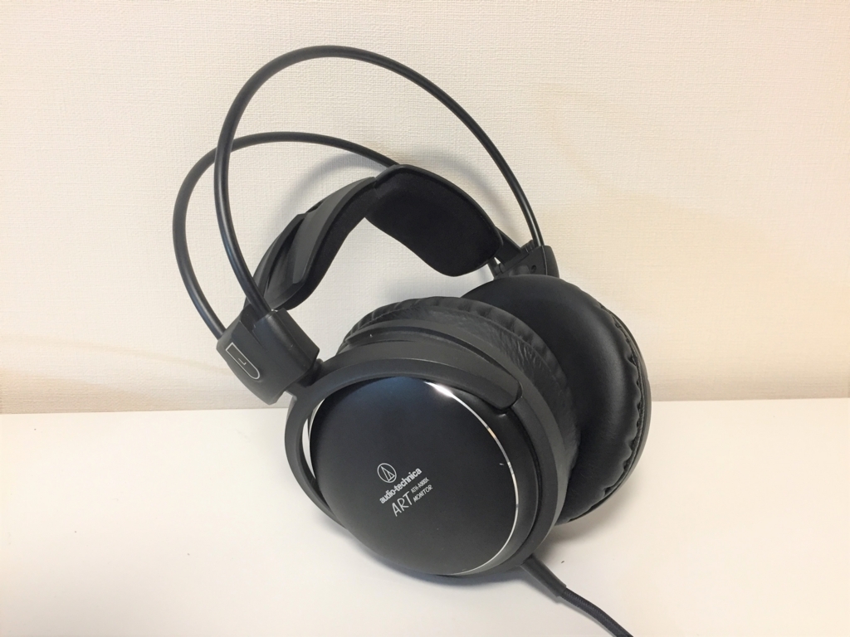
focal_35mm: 29
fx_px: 712
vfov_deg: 48.2
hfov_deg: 61.7
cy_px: 318
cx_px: 425
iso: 125
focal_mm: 4.15
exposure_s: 1/33
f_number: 2.2
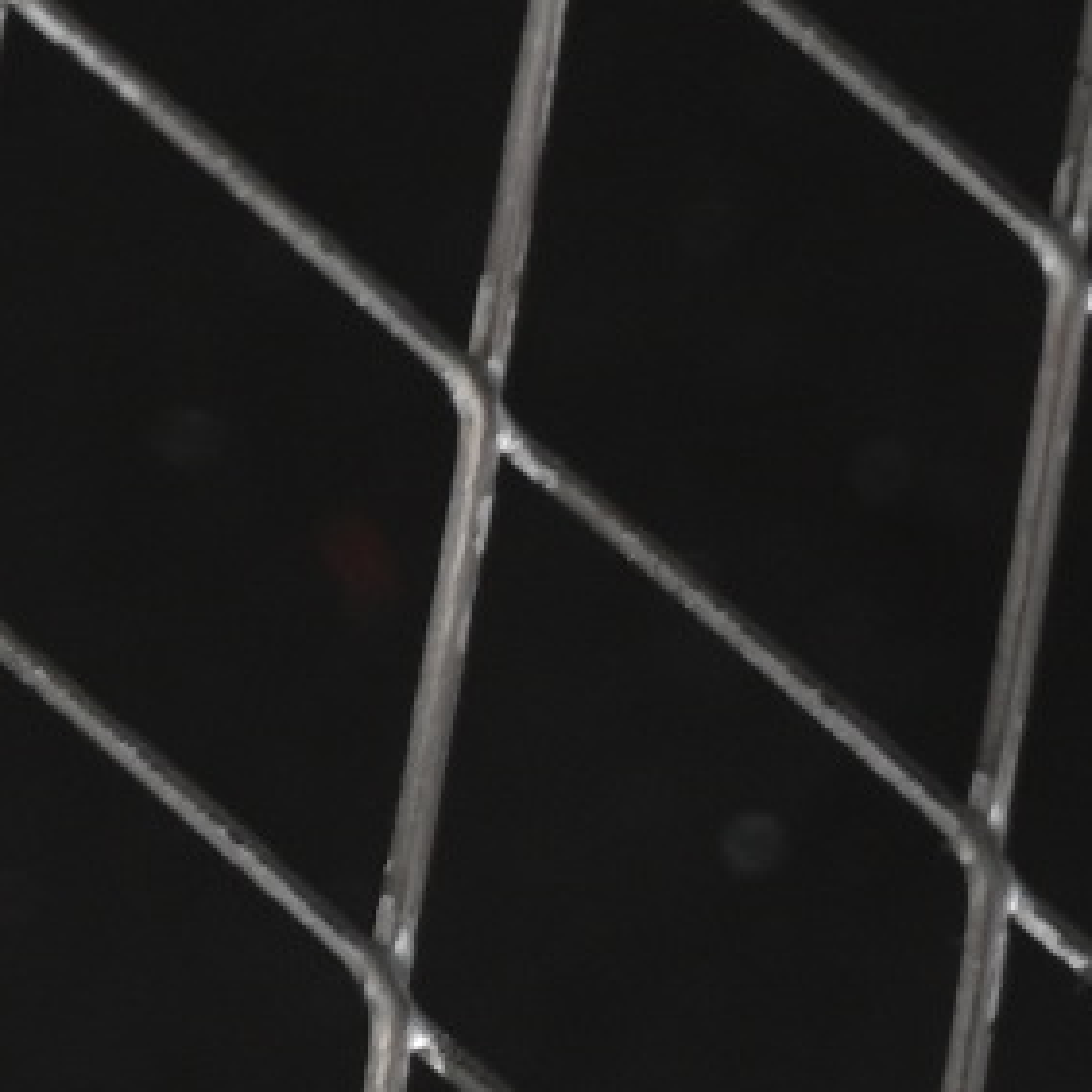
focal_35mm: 629
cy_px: -2424
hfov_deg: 2.7
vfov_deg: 2.7
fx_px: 22449
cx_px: -4093
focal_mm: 50
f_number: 7.1
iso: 160
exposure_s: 1/80
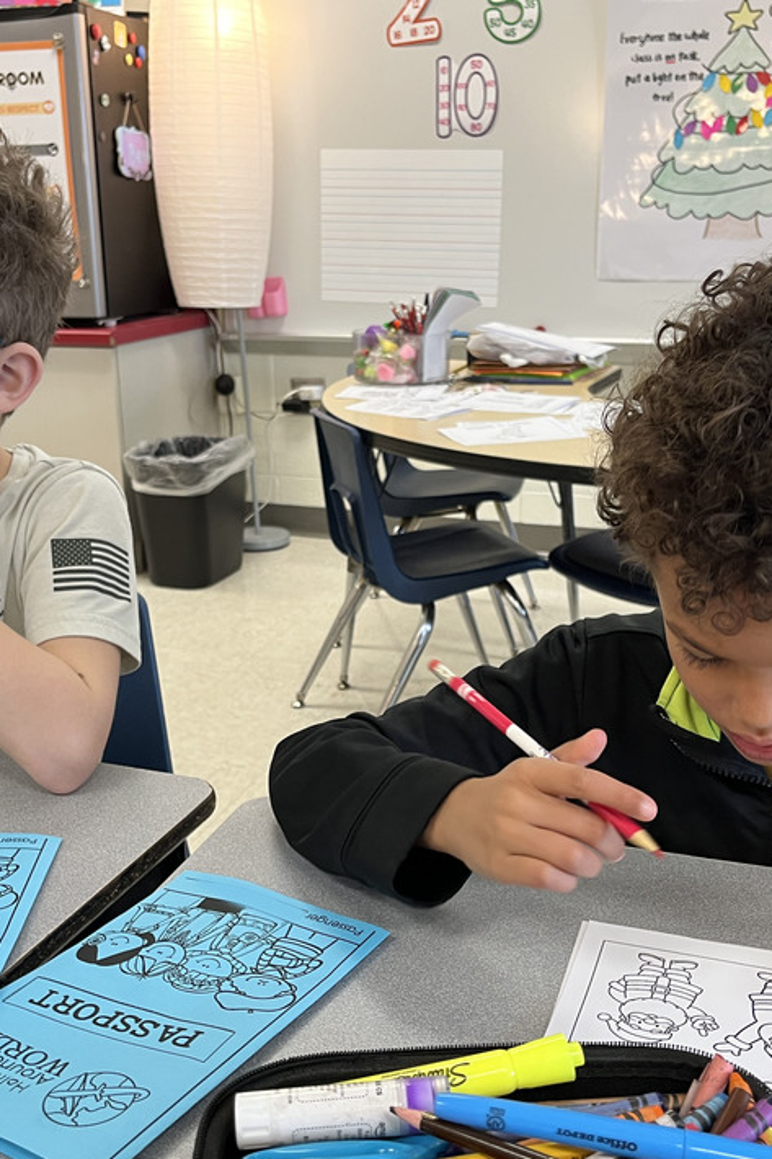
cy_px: 614
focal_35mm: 39
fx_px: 1255
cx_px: 366
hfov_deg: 34.2
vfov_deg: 49.5
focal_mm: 5.1
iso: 100
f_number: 1.6
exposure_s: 1/60
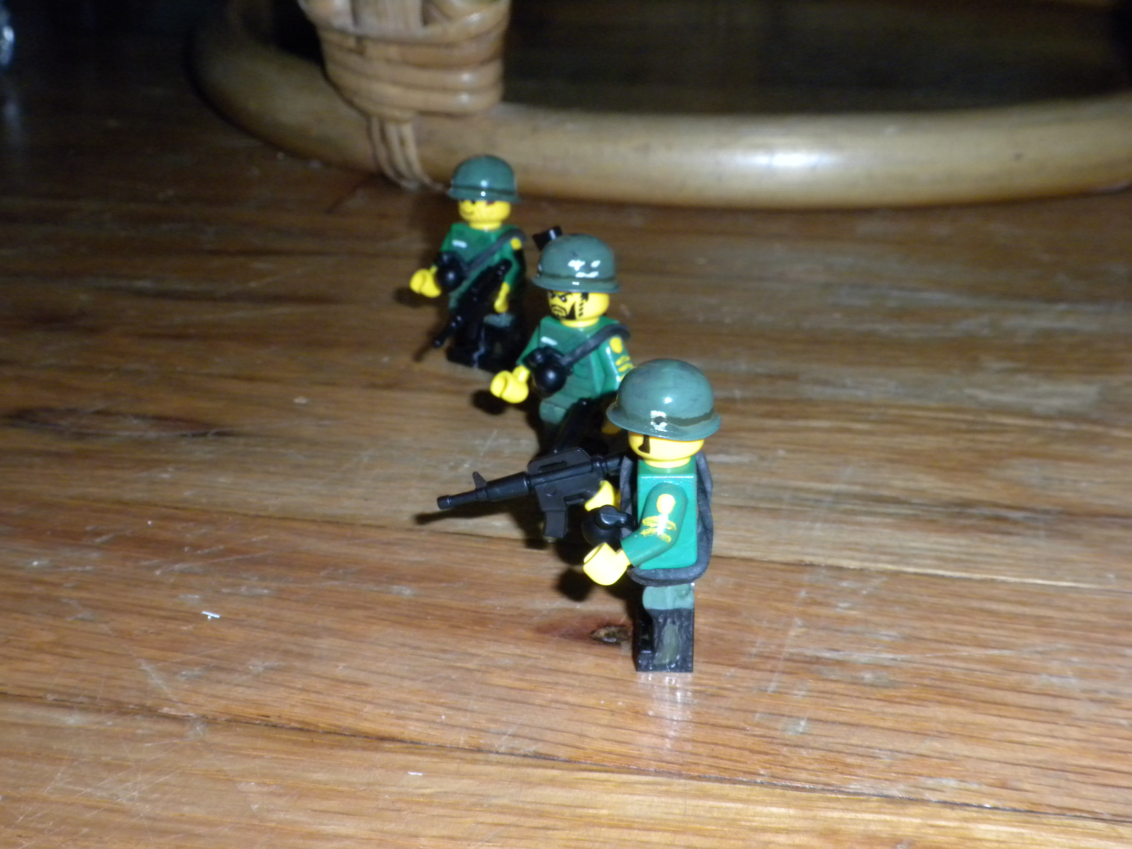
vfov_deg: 28.0
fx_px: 1700
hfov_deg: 36.8
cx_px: 566
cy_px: 424
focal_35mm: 52
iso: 400
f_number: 11
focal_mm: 9.1
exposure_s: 1/30
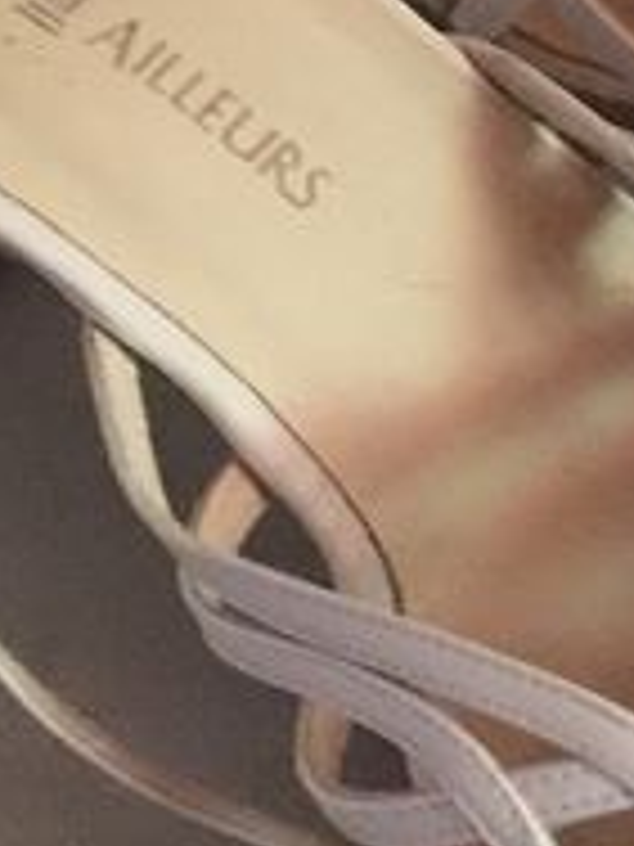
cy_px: 396
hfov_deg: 9.2
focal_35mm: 154
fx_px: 3761
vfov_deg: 12.8
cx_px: 1169
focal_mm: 4.15
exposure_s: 1/8
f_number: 2.2
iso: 160
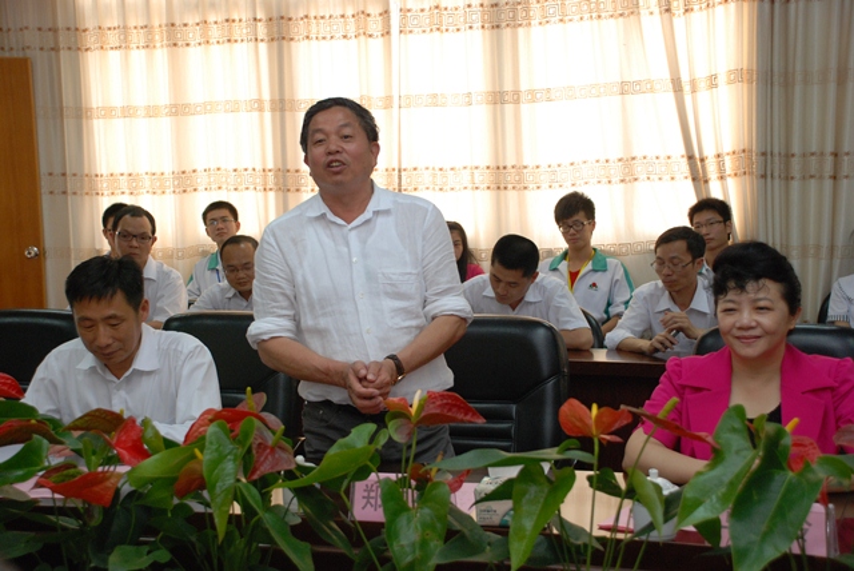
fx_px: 1353
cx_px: 427
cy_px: 286
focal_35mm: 57
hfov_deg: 35.0
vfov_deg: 23.8
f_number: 4.5
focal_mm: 38
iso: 640
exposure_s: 1/60
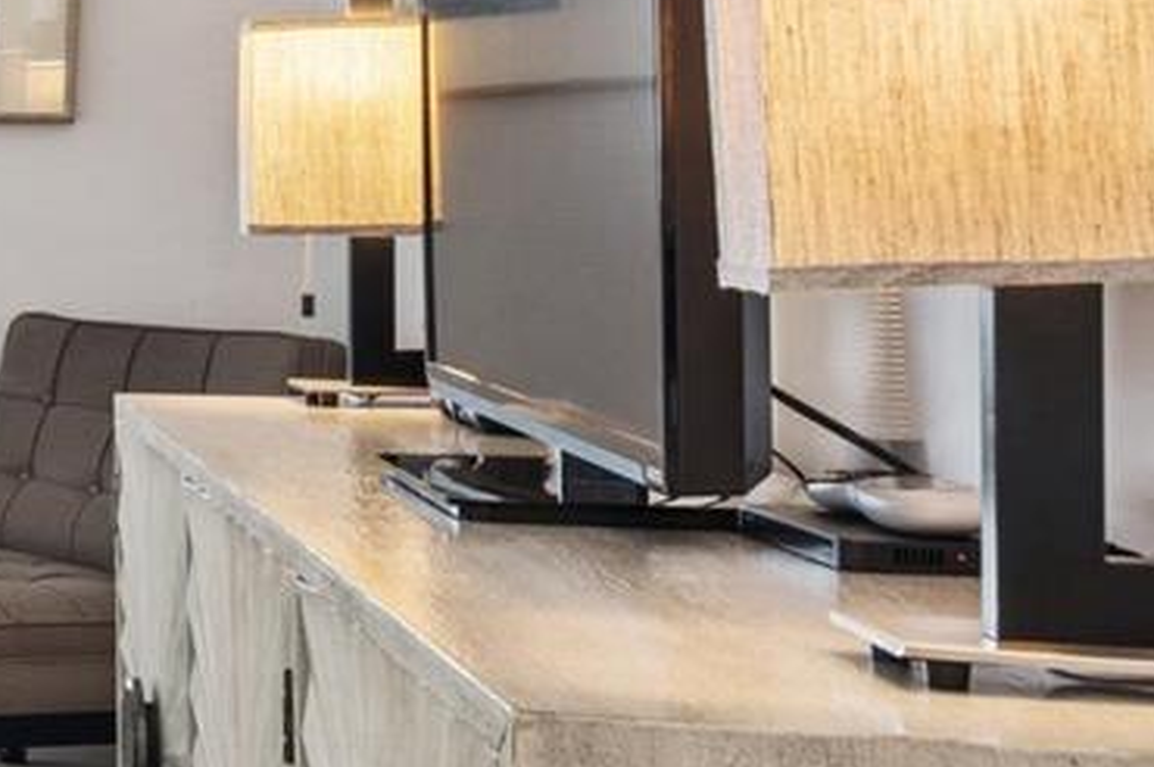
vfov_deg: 18.8
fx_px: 2306
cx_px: -1216
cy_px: 228
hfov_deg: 18.0
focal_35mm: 72
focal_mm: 13
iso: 100
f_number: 8
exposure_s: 1/4
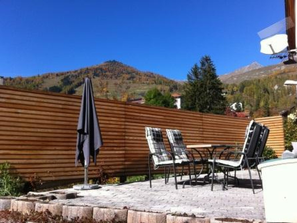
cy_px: 112
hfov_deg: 52.6
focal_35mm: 35
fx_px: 300
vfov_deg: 40.7
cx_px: 148
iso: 80
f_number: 2.8
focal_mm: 3.85
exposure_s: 1/1040
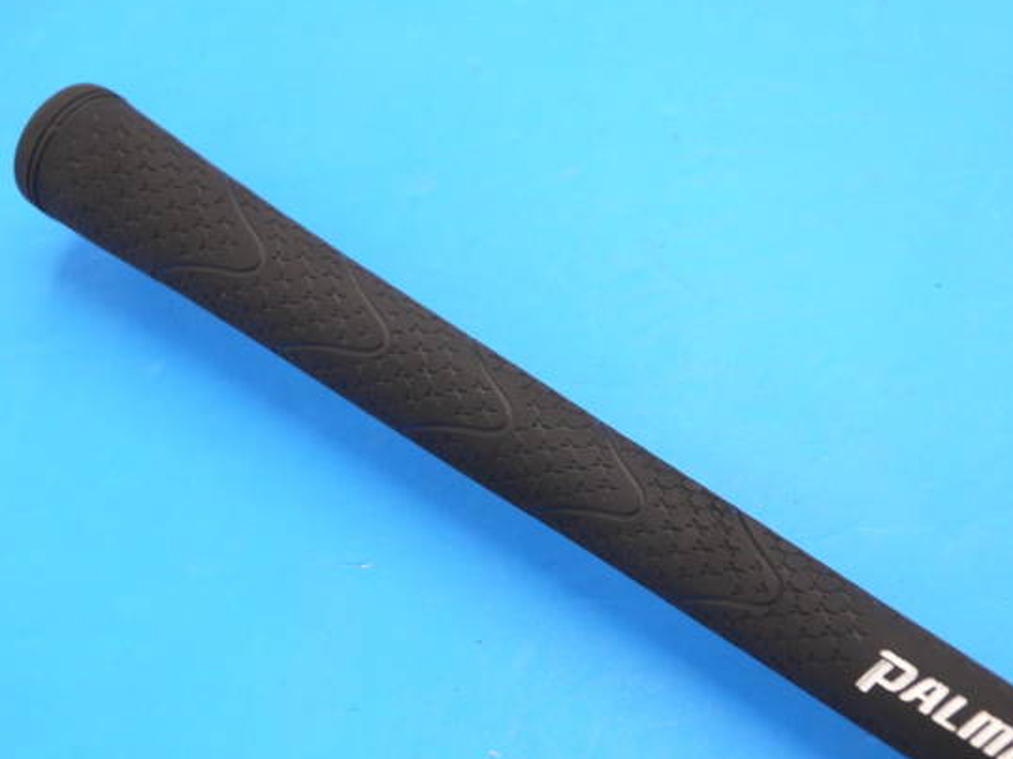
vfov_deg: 14.8
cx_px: 557
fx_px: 2925
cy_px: 444
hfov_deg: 19.6
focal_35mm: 100
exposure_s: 1/80
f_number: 5.6
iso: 800
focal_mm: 42
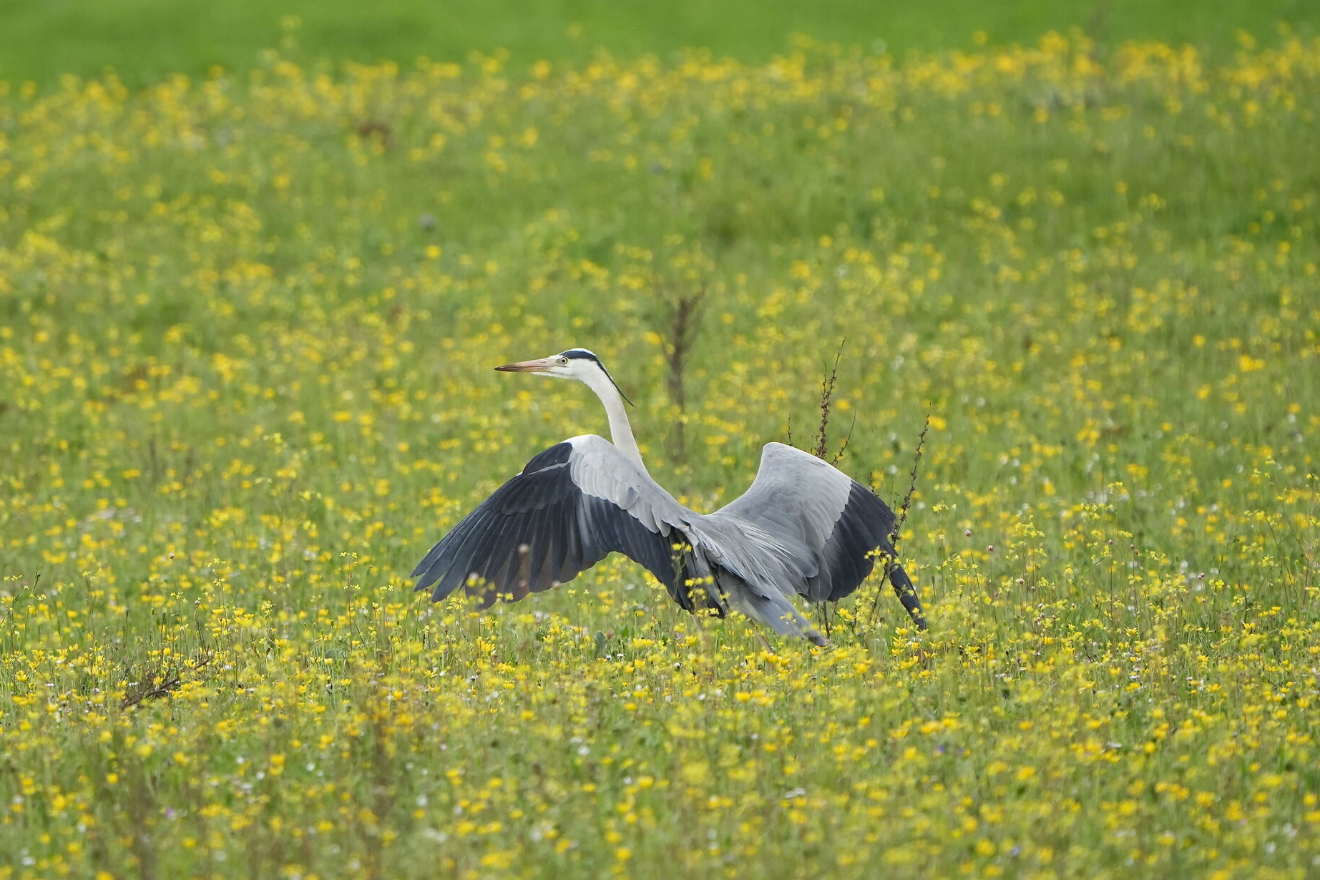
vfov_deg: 1.2
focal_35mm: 1171
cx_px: 518
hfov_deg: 1.8
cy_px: 334
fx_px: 42933
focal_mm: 600
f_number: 6.3
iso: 1250
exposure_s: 1/1250
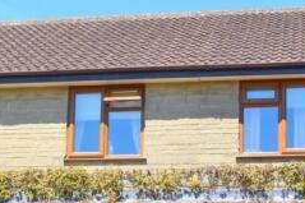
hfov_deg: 17.0
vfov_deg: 11.3
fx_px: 1011
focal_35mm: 119
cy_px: 207
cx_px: 67
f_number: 11
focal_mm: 29
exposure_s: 1/500
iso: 400
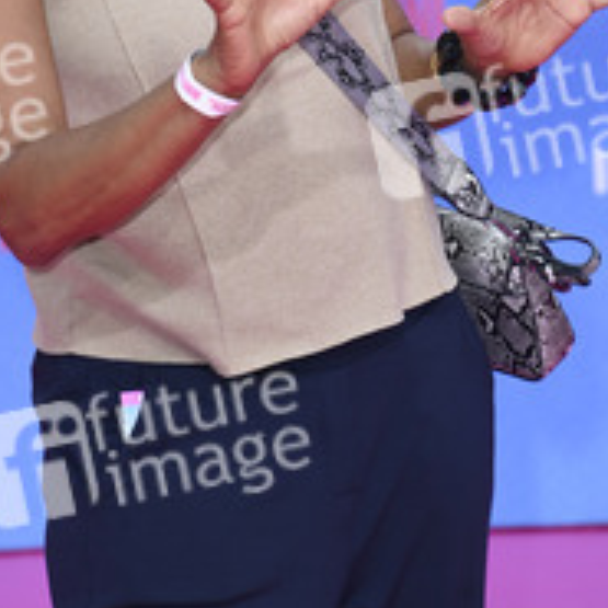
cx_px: 237
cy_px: -43
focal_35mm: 266
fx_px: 5286
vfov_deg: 6.6
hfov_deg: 6.6
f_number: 6.3
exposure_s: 1/250
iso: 250
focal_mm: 145
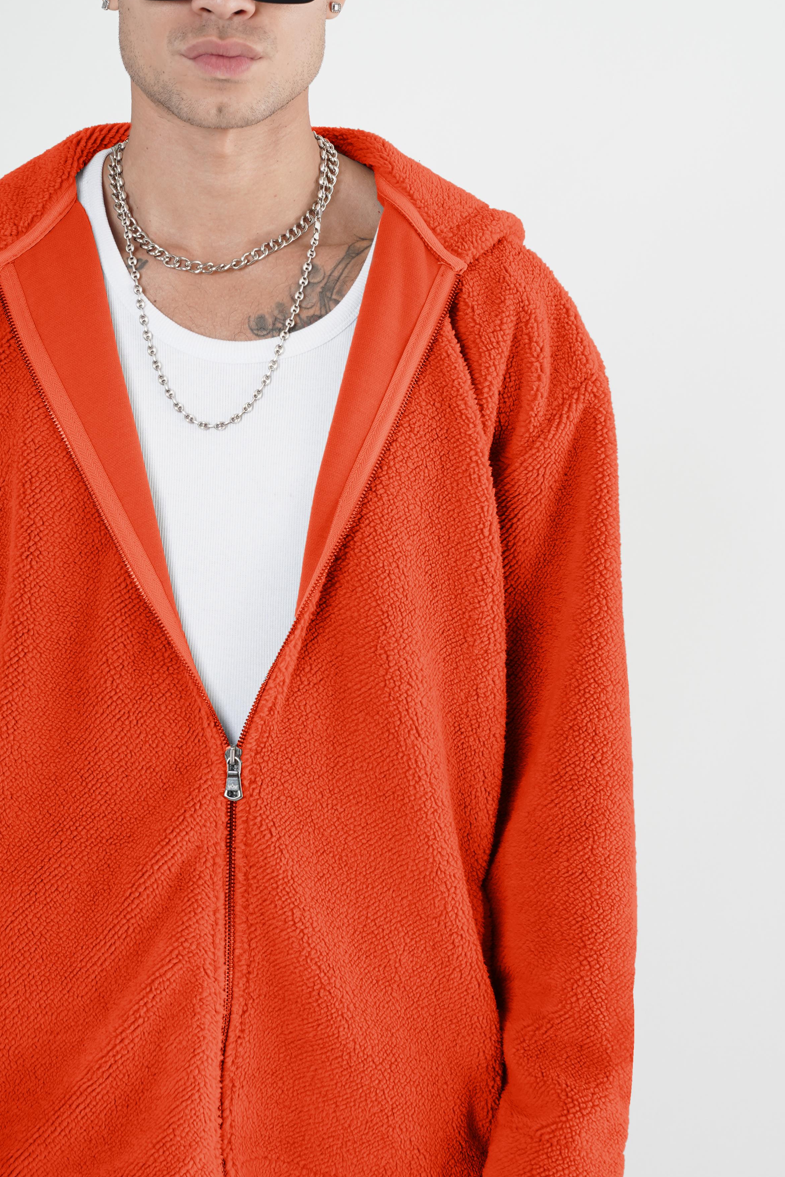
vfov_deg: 27.7
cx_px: 215
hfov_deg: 18.6
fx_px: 2388
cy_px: 521
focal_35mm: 73
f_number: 8
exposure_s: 1/160
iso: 200
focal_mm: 43
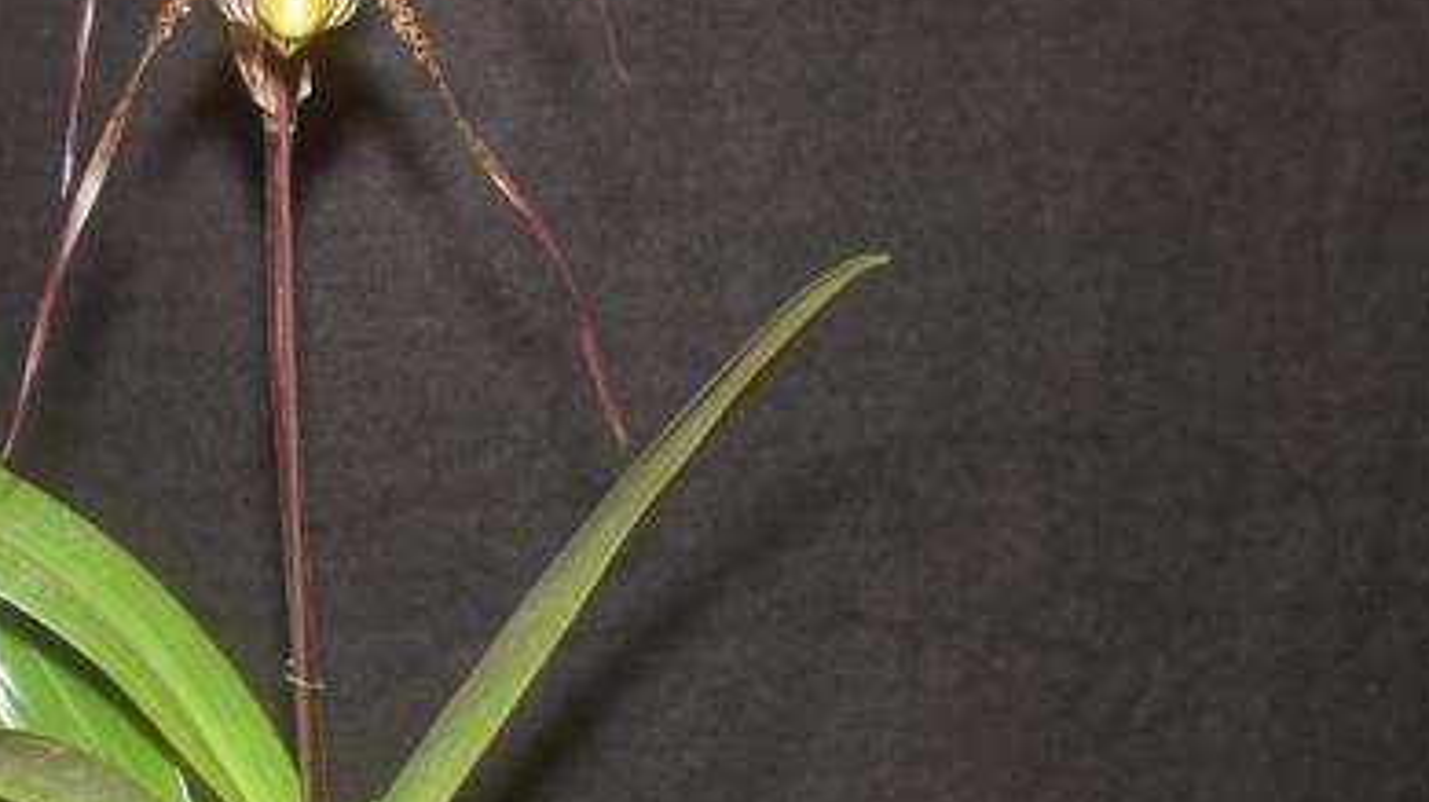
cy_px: 137
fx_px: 2916
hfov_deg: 27.1
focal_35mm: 77
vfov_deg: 15.5
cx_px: 337
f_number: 5
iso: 200
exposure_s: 1/60
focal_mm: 28
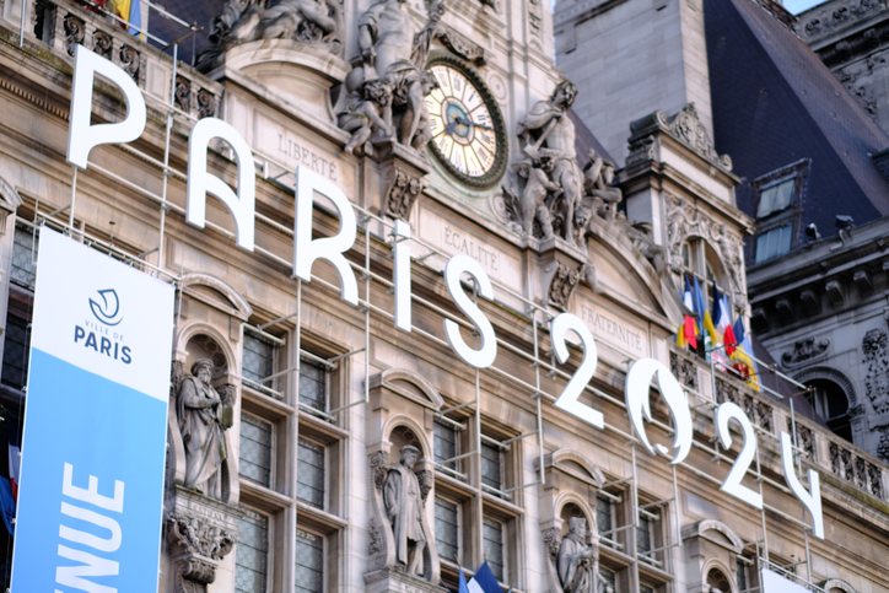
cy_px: 296
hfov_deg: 24.2
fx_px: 2075
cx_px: 444
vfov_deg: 16.3
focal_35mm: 84
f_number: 1.8
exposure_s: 1/125
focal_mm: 56
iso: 400
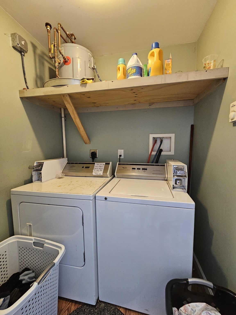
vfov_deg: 106.2
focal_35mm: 13
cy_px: 158
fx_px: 118
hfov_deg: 89.9
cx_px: 118
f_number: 2.2
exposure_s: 1/40
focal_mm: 2.2
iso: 320
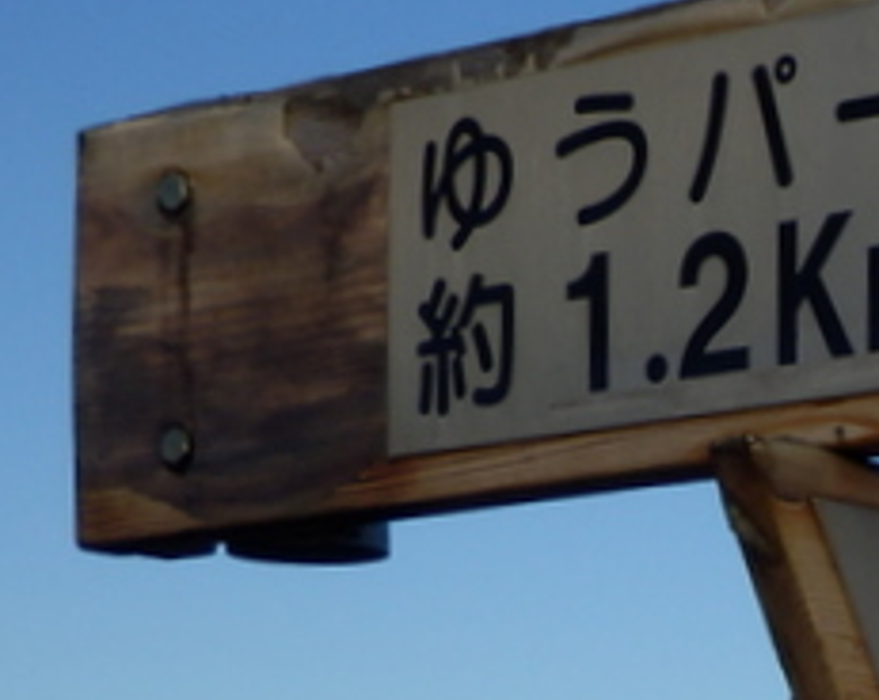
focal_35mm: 149
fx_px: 3870
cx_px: 1370
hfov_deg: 12.3
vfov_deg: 10.0
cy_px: 1027
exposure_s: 1/1000
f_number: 4.2
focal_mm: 7.9
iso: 80
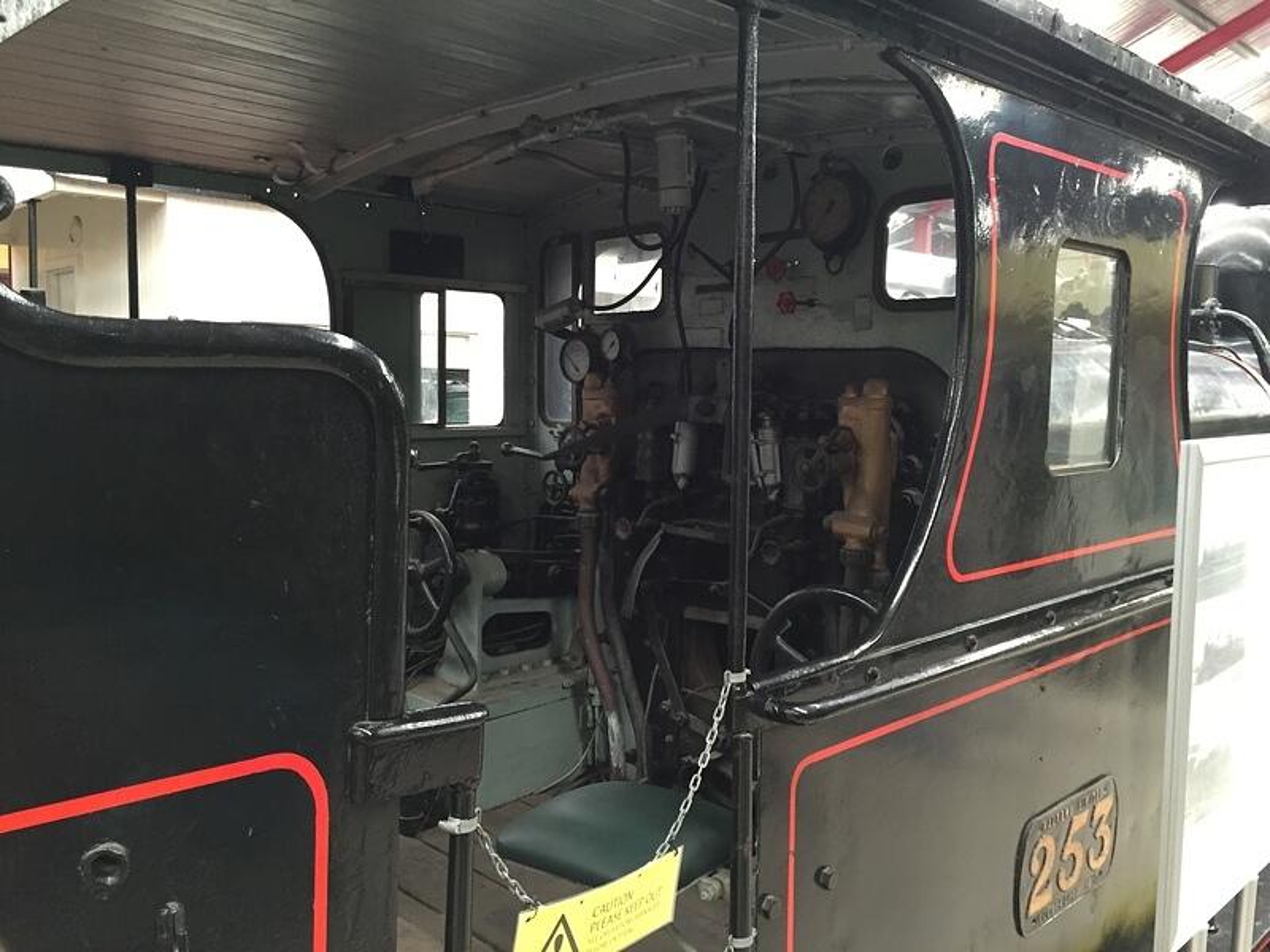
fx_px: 1064
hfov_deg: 61.7
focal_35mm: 29
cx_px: 635
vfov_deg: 48.2
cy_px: 476
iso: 200
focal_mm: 4.15
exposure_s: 1/30
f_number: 2.2
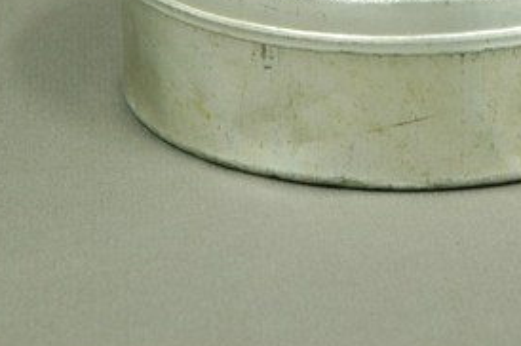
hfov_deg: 8.4
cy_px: 12
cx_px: 401
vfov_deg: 5.6
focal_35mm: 245
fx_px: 3541
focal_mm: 70
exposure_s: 1/6
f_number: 8
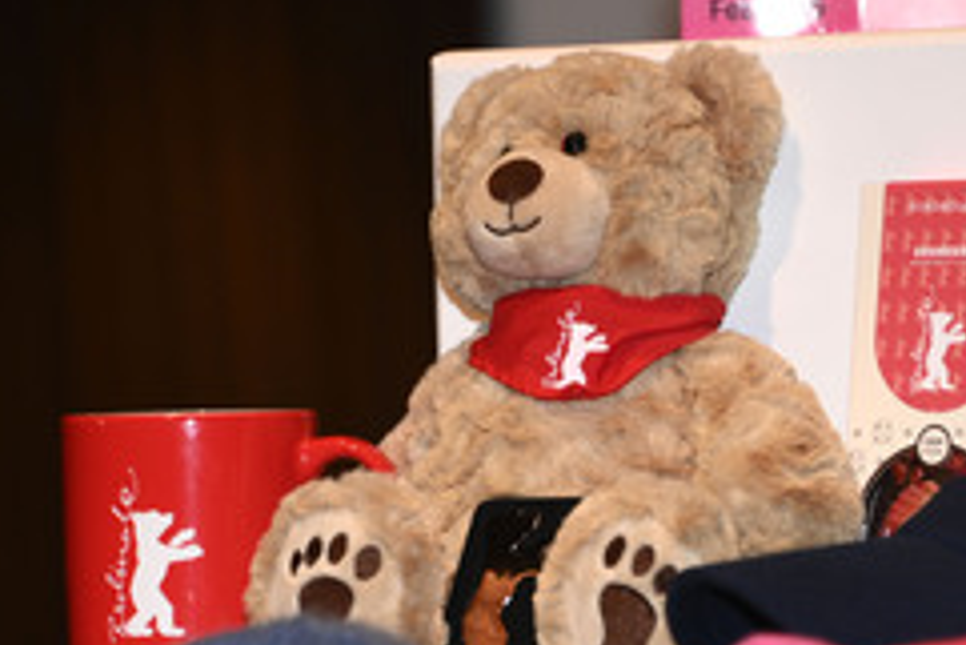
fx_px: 12538
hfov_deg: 4.4
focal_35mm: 467
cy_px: 401
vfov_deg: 2.9
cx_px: 499
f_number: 5.6
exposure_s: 1/200
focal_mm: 250
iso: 500
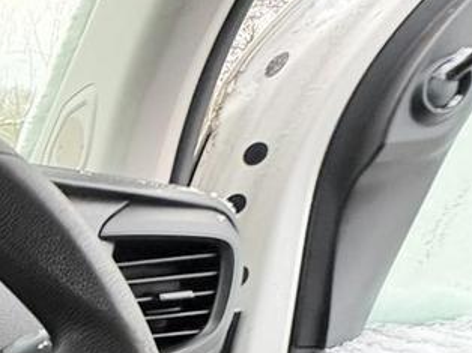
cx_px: -180
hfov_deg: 31.8
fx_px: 545
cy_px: 490
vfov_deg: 27.9
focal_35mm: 40
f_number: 2.2
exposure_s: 1/60
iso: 400
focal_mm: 2.22
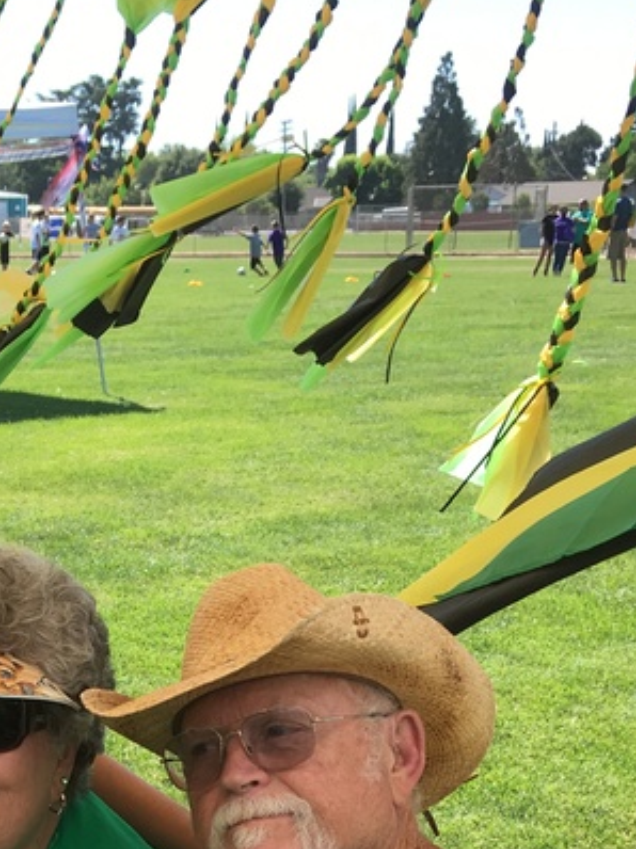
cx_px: 32
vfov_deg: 25.4
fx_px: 1717
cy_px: 973
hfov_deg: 20.5
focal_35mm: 70
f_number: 2.2
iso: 25
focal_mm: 4.15
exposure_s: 1/591
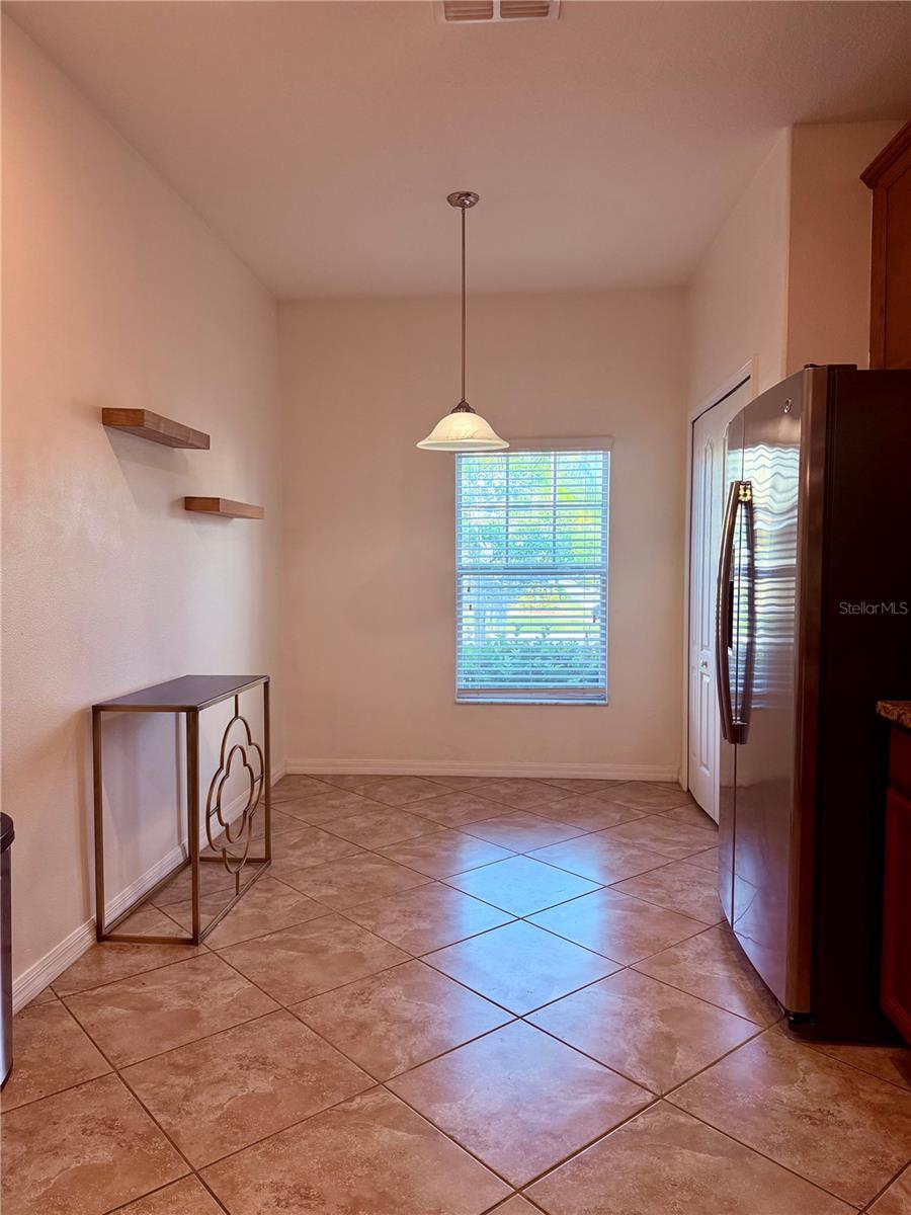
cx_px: 456
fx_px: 842
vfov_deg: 71.6
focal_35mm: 24
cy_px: 608
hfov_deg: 56.8
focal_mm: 6.76
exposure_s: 1/168
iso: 200
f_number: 1.78
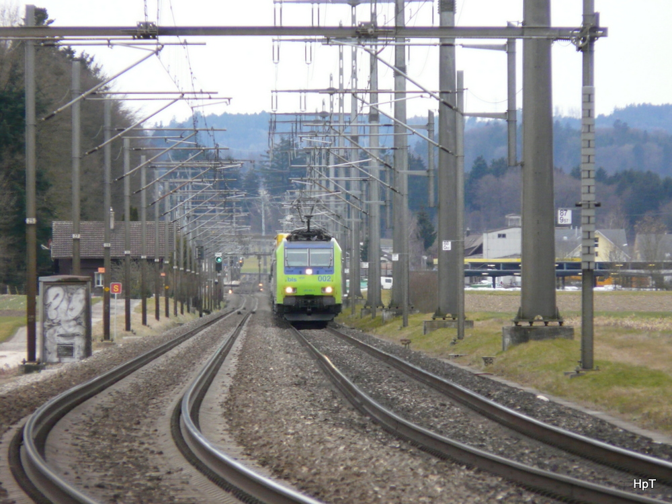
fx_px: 9784
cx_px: 336
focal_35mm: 504
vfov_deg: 3.0
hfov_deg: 3.9
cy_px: 252
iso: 400
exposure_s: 1/160
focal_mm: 82.8
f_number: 4.2
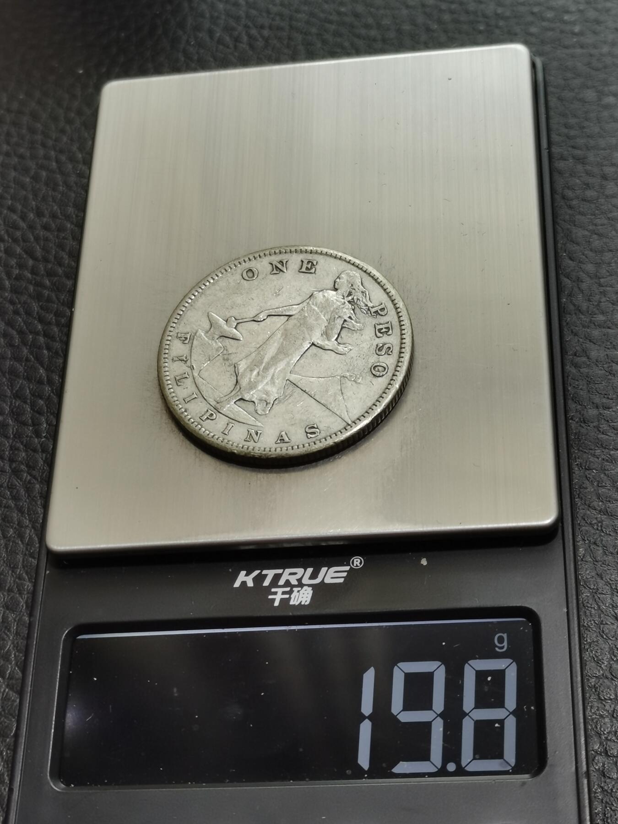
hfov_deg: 21.6
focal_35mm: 68
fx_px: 1619
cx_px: 309
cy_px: 412
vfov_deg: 28.6
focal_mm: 5.58
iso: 50
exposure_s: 1/100
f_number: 1.8
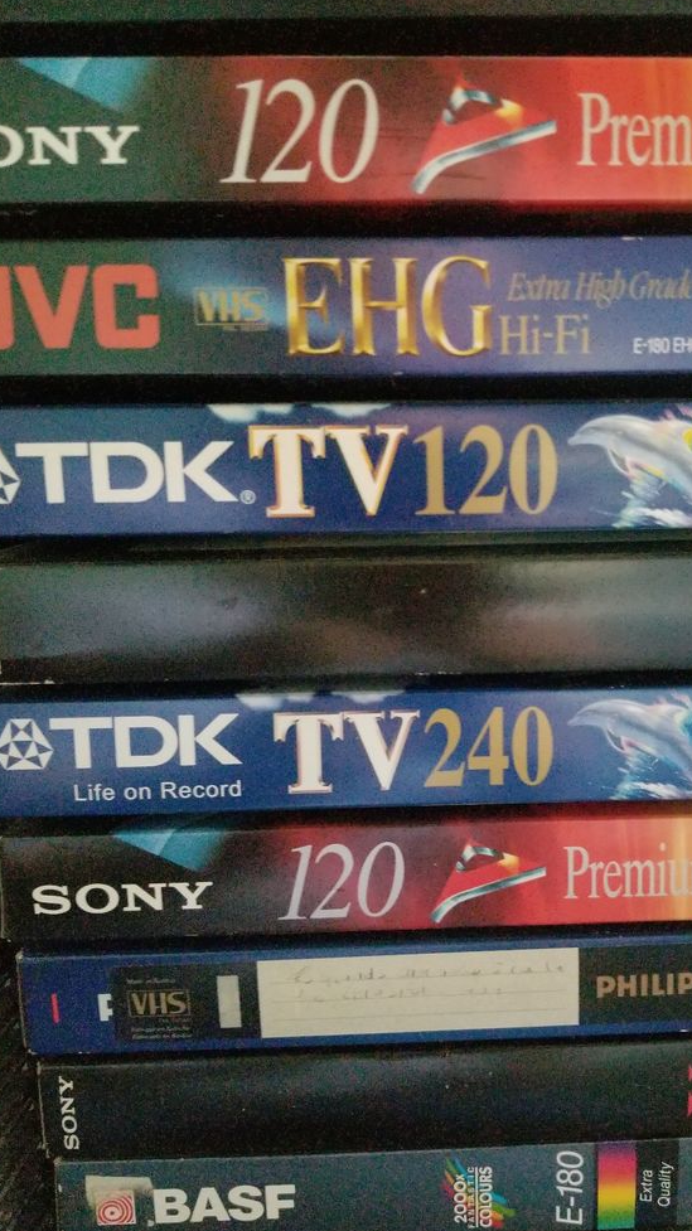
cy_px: 610
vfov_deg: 66.1
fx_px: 947
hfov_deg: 39.7
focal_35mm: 29
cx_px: 455
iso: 800
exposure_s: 1/10
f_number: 1.7
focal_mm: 4.25
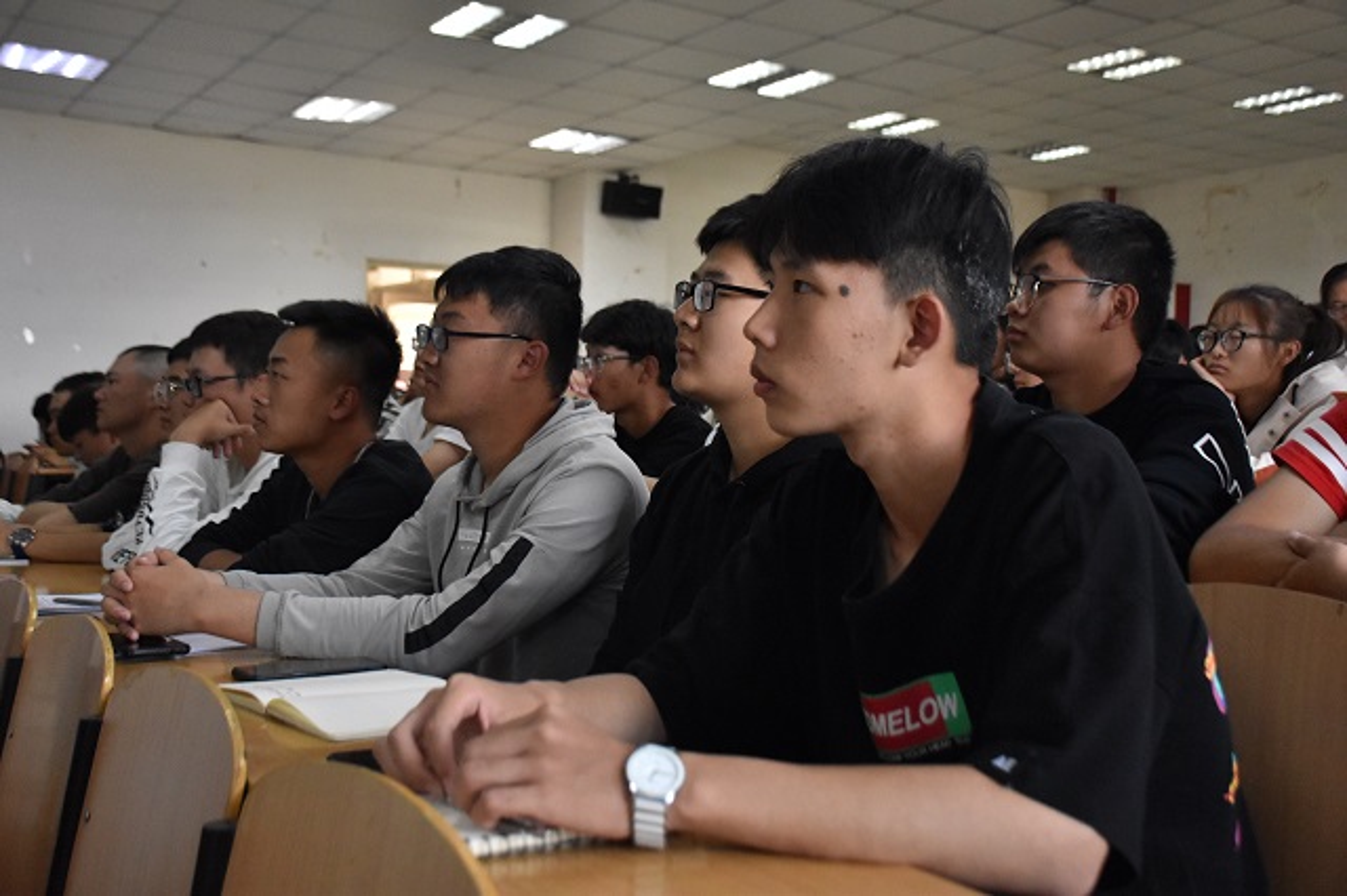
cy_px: 448
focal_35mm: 39
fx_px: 1458
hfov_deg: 49.6
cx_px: 674
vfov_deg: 34.2
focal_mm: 26
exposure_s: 1/320
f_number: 3.8
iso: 3200
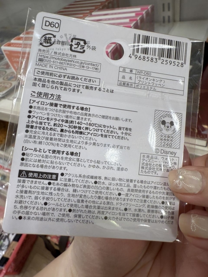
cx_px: 104
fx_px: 192
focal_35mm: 24
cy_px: 138
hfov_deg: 56.8
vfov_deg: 71.6
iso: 80
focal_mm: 2.22
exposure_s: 1/100
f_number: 2.2
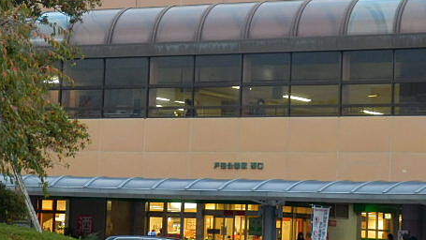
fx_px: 1920
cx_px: 231
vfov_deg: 7.1
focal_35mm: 170
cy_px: 31
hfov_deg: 12.7
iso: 640
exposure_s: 1/60
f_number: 5.5
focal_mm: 19.6
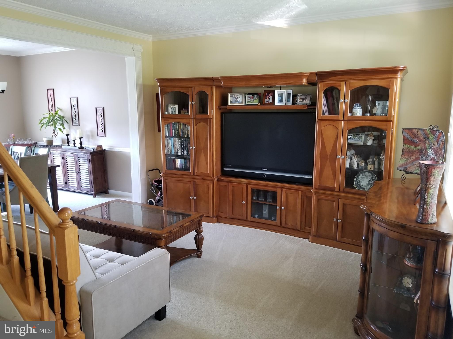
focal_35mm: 26
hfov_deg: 67.3
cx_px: 226
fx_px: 340
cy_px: 170
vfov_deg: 53.1
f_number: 1.7
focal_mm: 4.25
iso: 200
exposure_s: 1/16
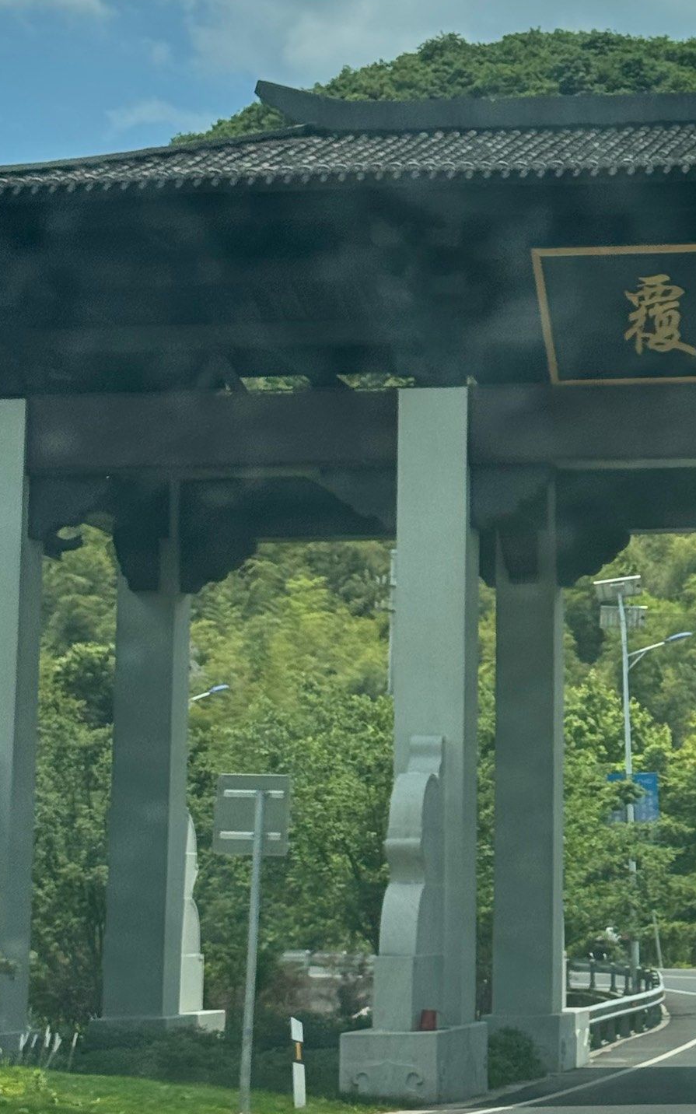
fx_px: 2944
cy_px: 433
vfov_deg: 21.4
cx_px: 778
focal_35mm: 97
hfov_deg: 13.2
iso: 64
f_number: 1.78
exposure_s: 1/5376
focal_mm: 6.76
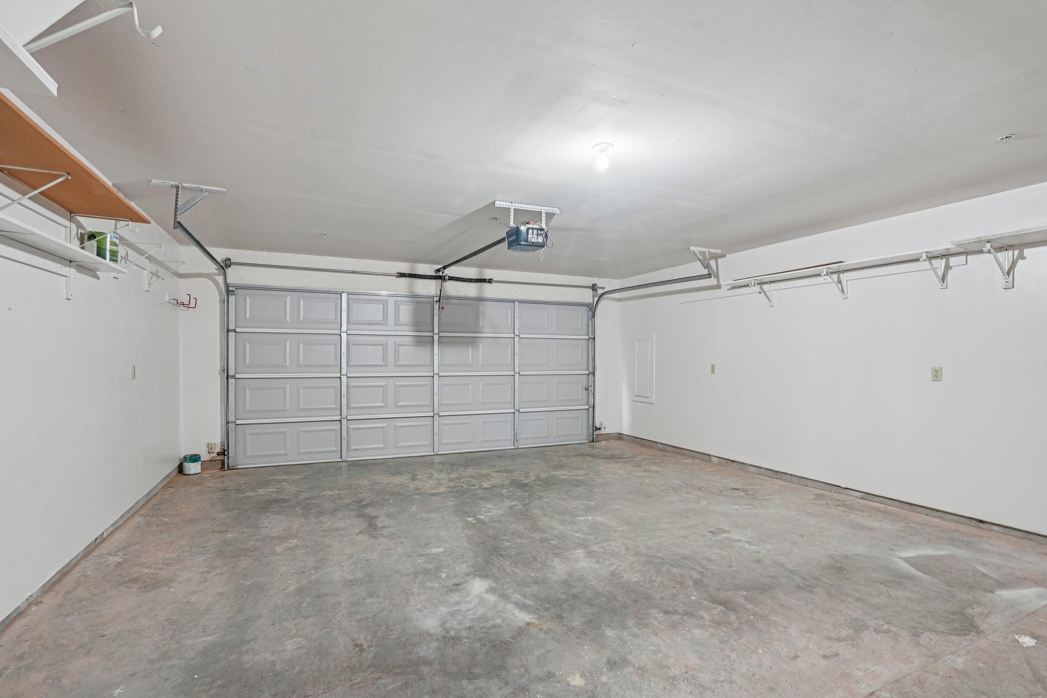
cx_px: 524
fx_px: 465
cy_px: 349
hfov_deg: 96.7
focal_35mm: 16
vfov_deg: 73.7
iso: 400
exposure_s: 1/2
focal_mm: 16
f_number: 8
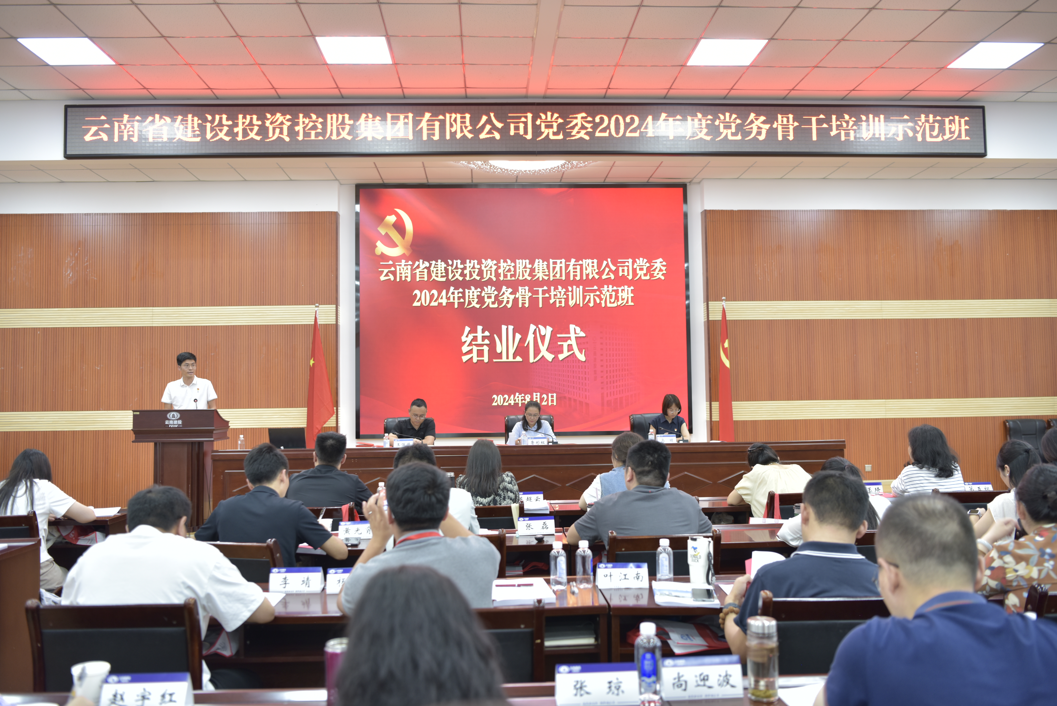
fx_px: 910
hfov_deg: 60.3
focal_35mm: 31
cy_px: 353
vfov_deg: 42.4
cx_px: 528
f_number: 2.8
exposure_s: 1/30
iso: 220
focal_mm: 31
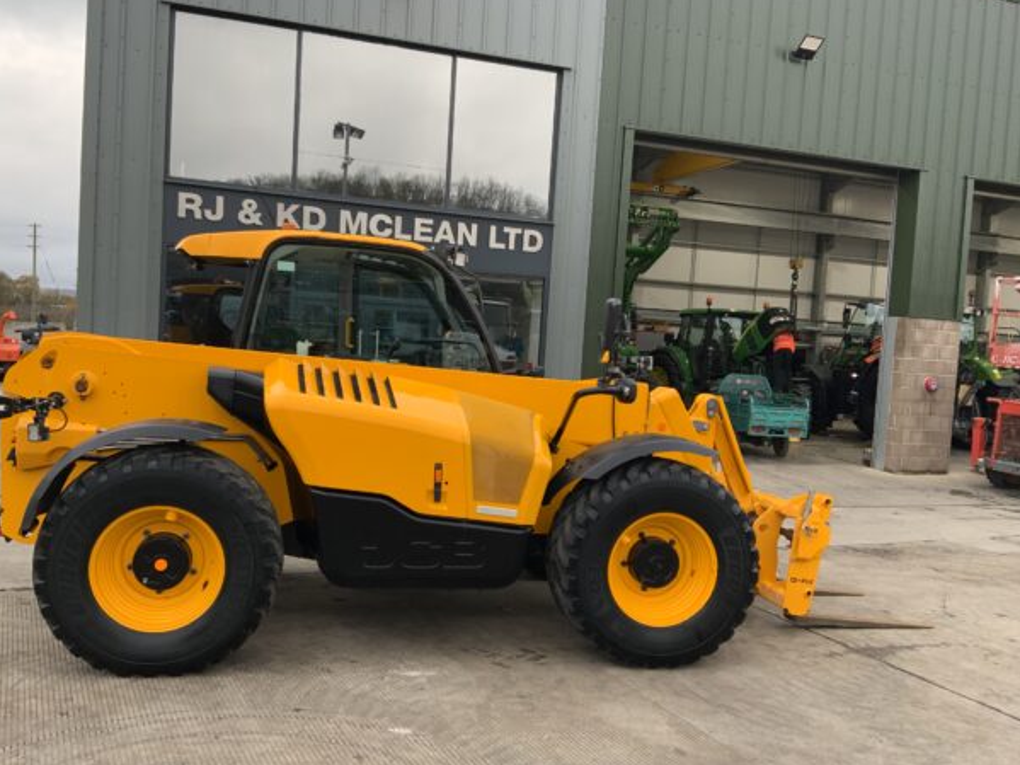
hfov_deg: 58.3
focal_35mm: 31
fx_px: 913
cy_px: 390
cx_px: 489
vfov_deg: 45.4
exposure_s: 1/122
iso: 64
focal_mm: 3
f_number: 1.8
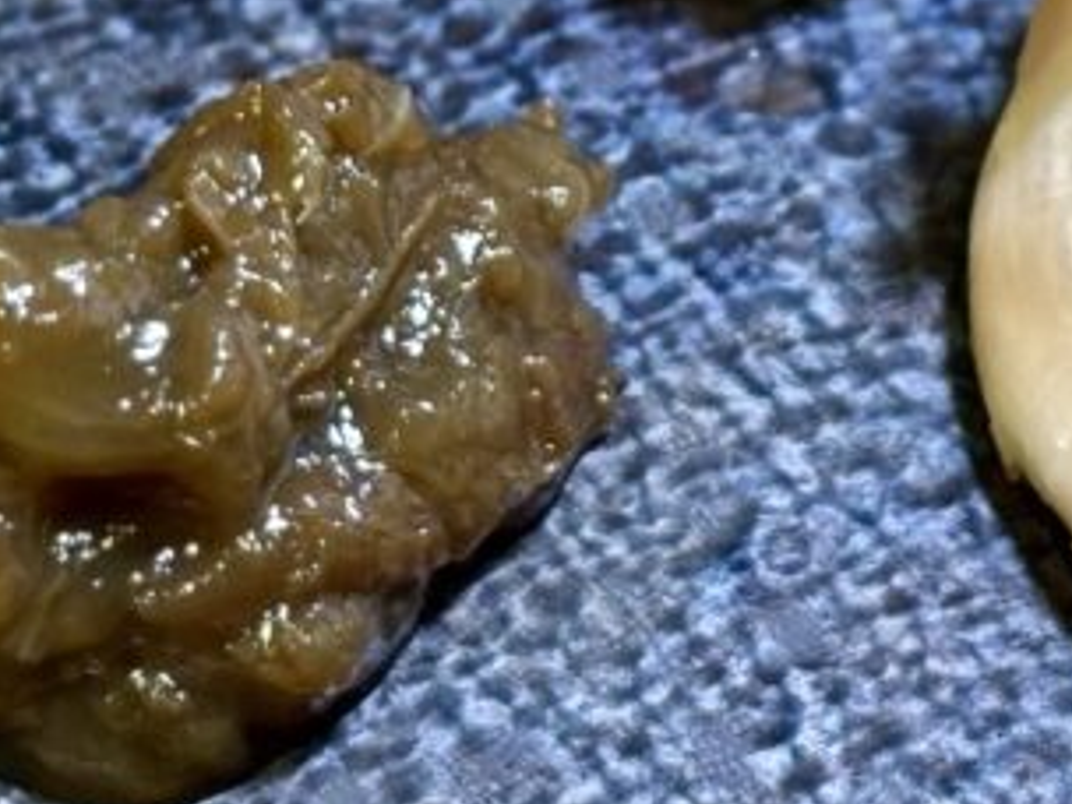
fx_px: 5419
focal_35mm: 175
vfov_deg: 8.4
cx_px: 832
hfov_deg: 11.3
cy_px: 28
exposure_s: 1/69
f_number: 1.6
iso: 50
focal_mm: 5.96
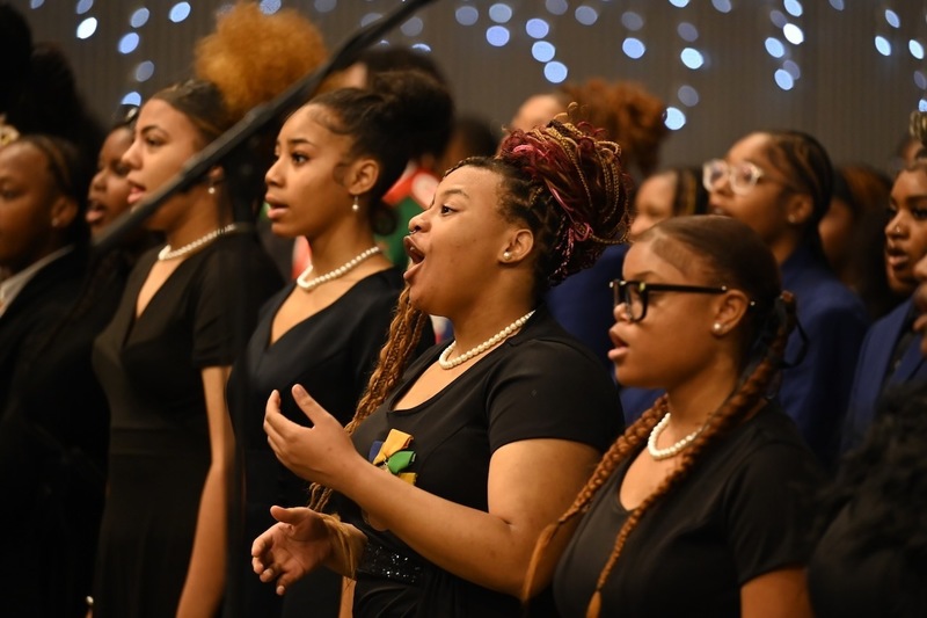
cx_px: 464
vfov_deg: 6.9
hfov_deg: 10.3
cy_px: 309
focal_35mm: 200
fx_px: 5149
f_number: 3.5
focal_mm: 200
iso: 4000
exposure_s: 1/125
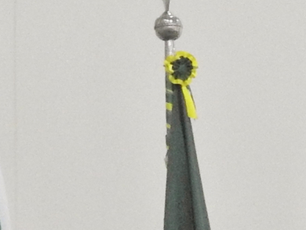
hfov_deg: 8.7
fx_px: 1875
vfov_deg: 7.0
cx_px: 650
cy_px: 290
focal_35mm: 212
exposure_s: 1/25
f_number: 4.8
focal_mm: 6.3
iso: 400
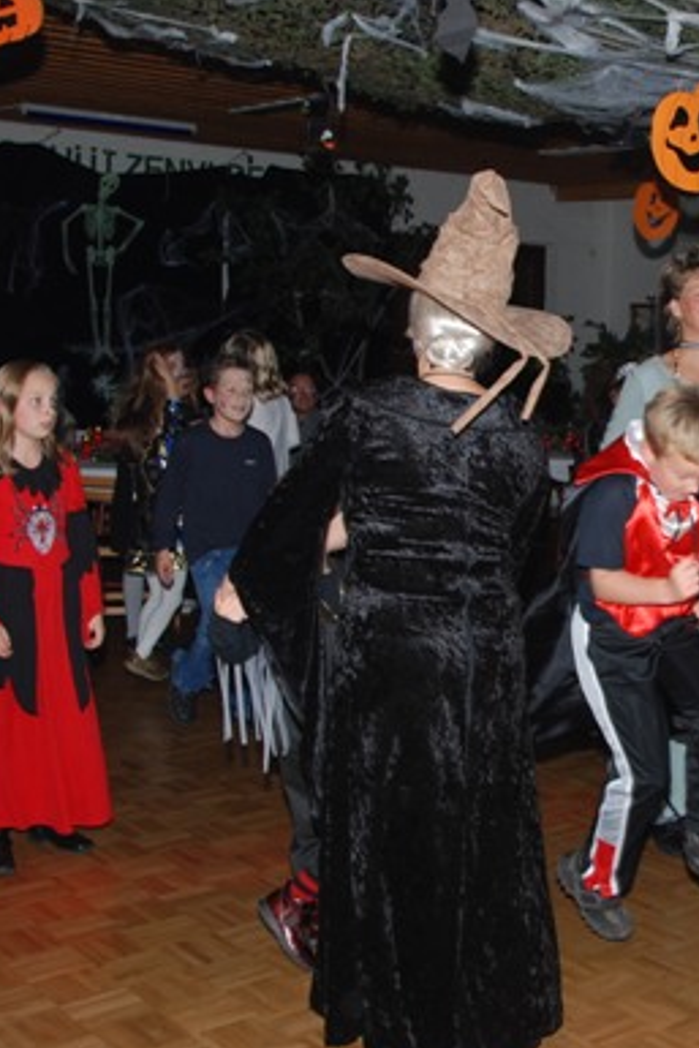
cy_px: 482
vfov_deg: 39.6
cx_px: 666
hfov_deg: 25.9
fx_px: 1455
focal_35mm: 50
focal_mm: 20
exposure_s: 1/60
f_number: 5
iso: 200
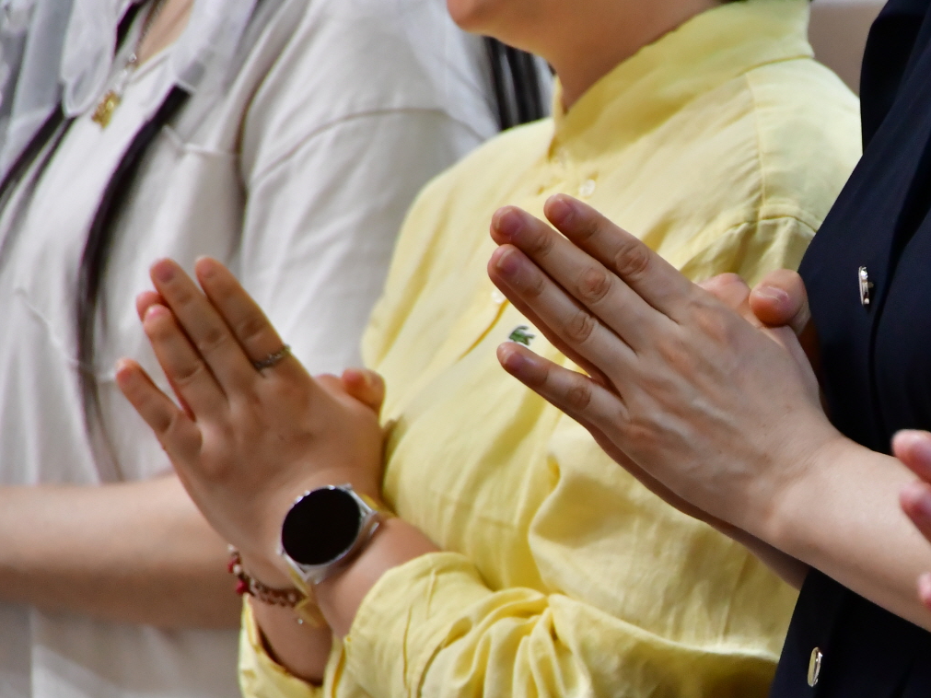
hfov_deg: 3.5
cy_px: 466
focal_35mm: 565
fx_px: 15194
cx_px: 805
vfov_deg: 2.6
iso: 2800
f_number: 6.3
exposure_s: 1/125
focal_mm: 220
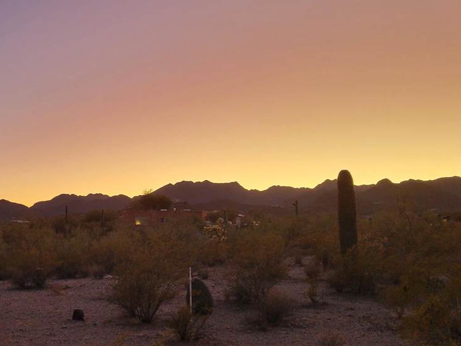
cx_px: 122
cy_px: 199
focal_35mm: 45
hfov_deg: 41.0
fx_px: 599
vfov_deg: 32.1
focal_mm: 5.4
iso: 200
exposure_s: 1/120
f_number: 1.8
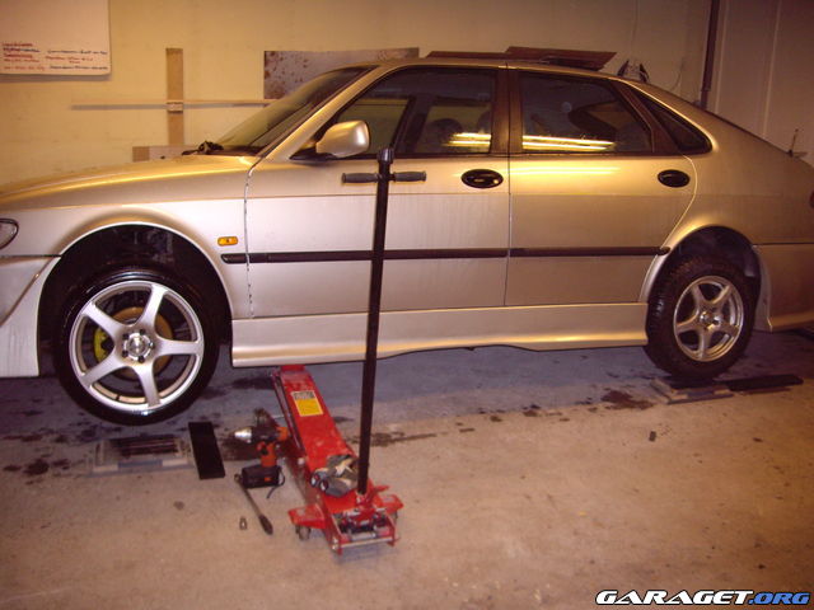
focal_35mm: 38
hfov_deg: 49.0
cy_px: 305
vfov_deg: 37.7
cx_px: 407
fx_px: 894
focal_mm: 6.2
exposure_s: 1/40
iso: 200
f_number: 2.7
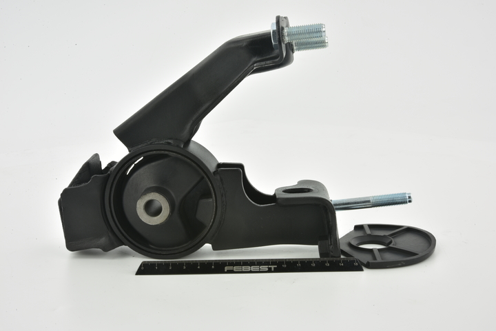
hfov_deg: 33.4
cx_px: 248
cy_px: 166
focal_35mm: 60
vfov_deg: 22.6
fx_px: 827
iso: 64
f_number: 36
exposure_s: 1/2.5
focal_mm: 60
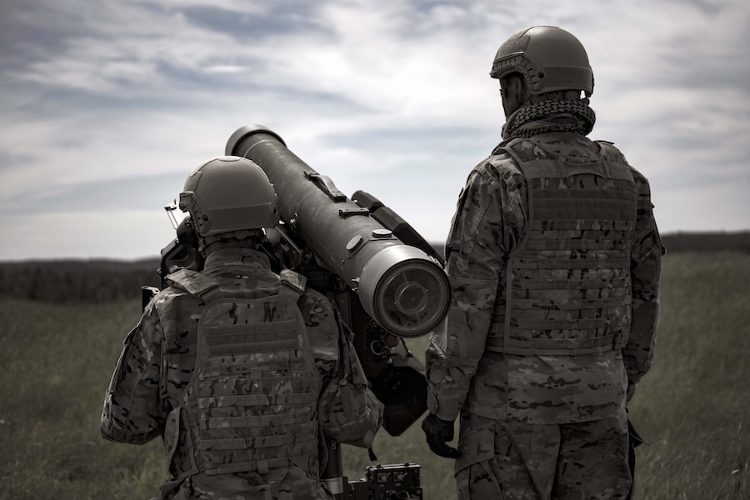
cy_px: 250
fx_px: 1458
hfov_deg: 28.8
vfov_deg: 19.5
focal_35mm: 70
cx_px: 375
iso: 160
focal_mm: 70
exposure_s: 1/3200
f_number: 4
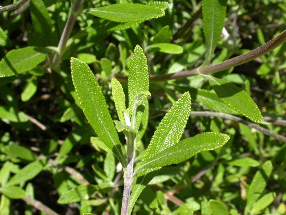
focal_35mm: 68
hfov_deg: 28.6
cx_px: 143
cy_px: 108
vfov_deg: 21.6
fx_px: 562
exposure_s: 1/125
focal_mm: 14.2
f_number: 8.3
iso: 100
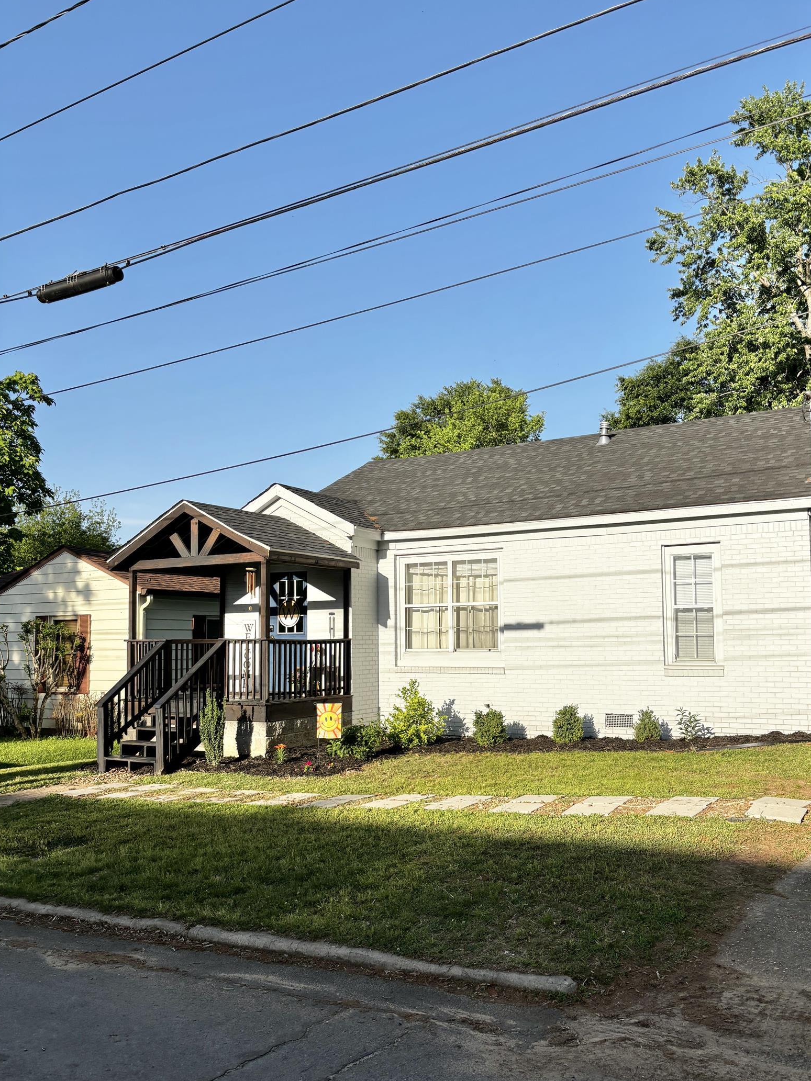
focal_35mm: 29
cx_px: 447
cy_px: 598
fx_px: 906
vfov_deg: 61.5
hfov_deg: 48.1
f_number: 1.6
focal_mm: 5.96
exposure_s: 1/3021
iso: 50
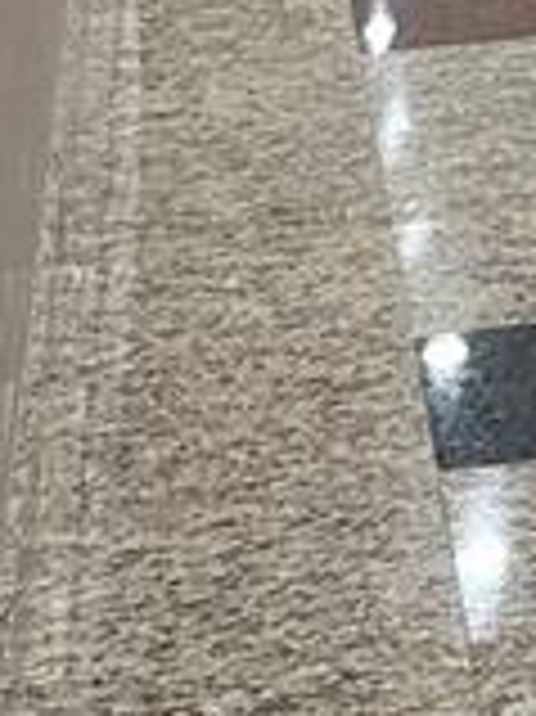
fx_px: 3742
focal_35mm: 181
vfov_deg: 9.8
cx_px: 1734
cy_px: -928
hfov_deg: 7.1
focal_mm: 6.86
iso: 160
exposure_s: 1/60
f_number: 1.78
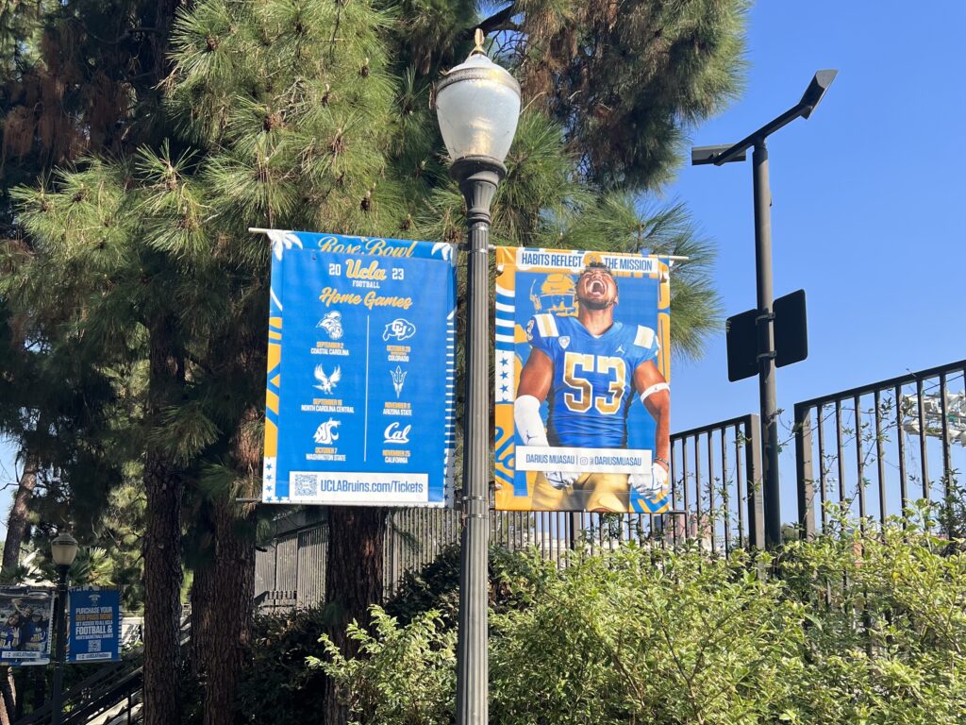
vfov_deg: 53.1
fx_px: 726
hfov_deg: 67.3
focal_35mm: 26
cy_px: 362
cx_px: 483
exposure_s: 1/2353
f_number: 1.5
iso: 50
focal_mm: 5.7
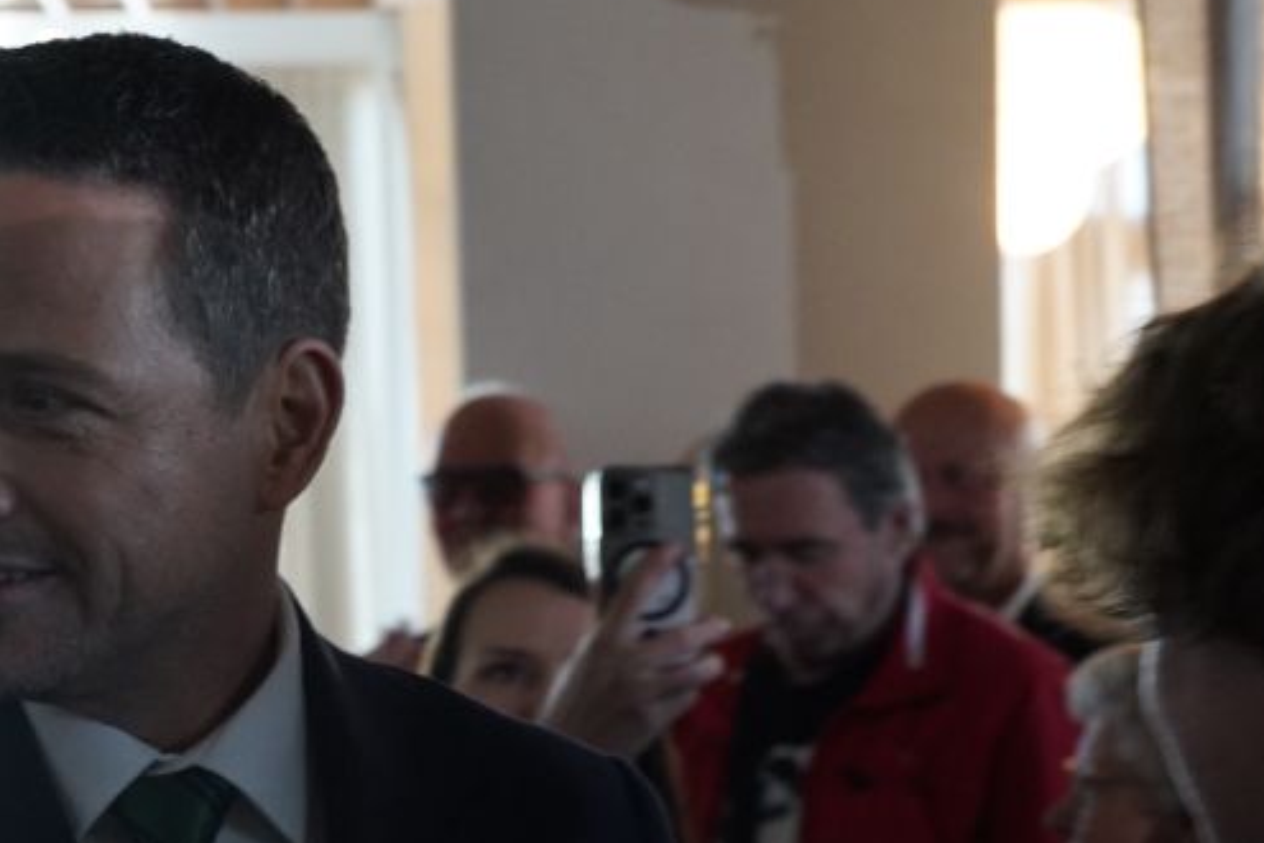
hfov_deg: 18.1
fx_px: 3967
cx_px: 633
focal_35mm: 113
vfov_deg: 11.9
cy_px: 985
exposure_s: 1/100
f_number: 5.6
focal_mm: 43
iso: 2000
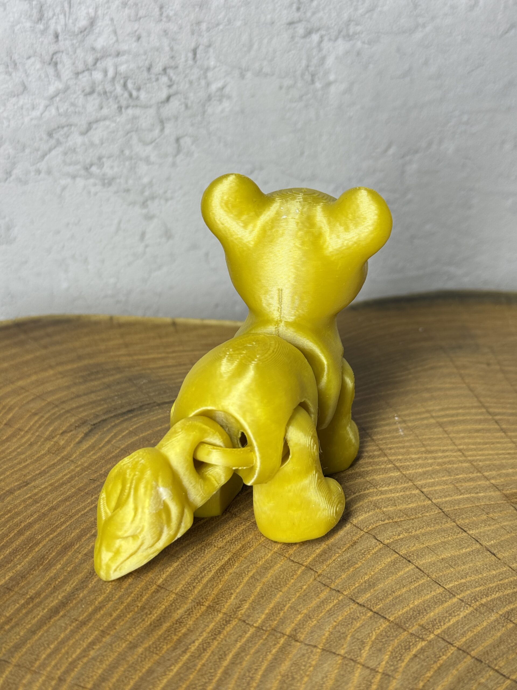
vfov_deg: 39.7
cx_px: 258
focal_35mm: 48
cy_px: 345
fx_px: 956
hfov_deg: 30.3
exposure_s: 1/128
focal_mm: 6.76
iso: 50
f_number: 1.78
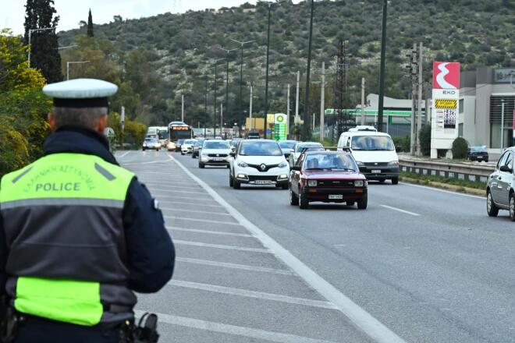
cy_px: 172
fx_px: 1759
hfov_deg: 16.7
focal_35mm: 123
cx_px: 258
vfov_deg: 11.1
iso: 2200
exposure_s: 1/640
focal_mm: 82
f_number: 6.3
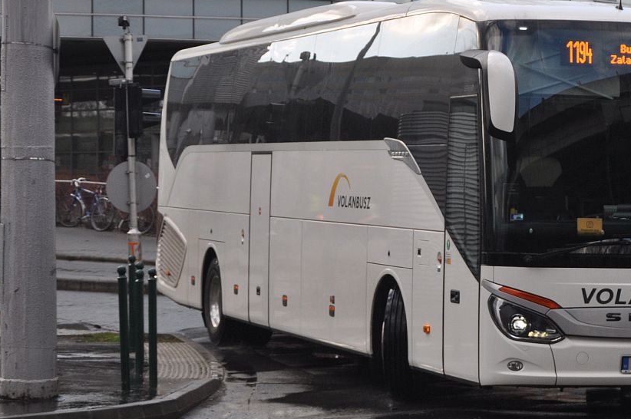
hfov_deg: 16.4
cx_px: 510
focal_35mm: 124
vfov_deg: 11.0
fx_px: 2171
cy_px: 147
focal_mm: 48
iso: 560
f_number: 4.8
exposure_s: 1/1000
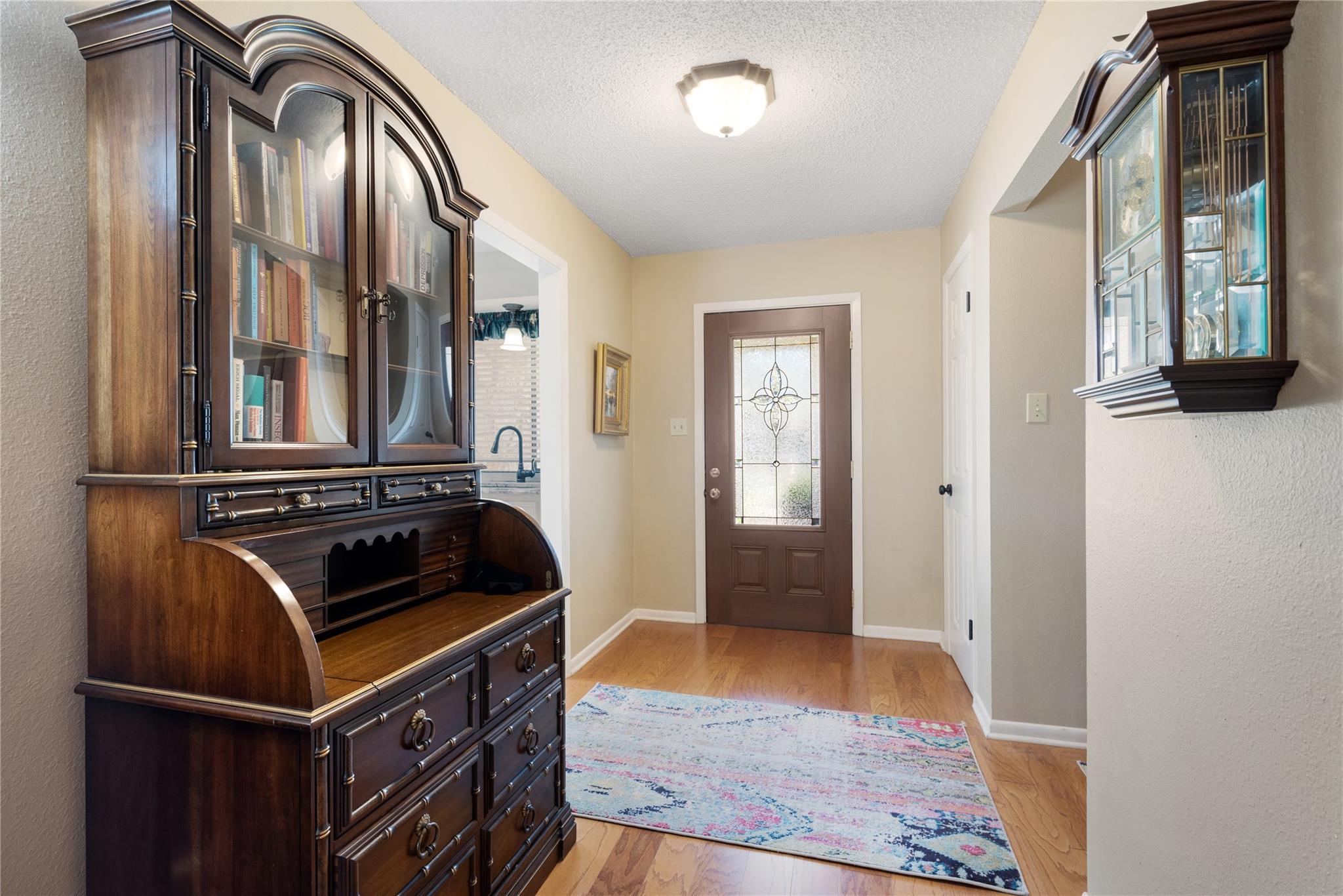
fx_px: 597
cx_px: 672
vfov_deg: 73.8
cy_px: 448
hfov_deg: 96.7
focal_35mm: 16
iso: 400
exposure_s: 1/2
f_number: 8
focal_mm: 16
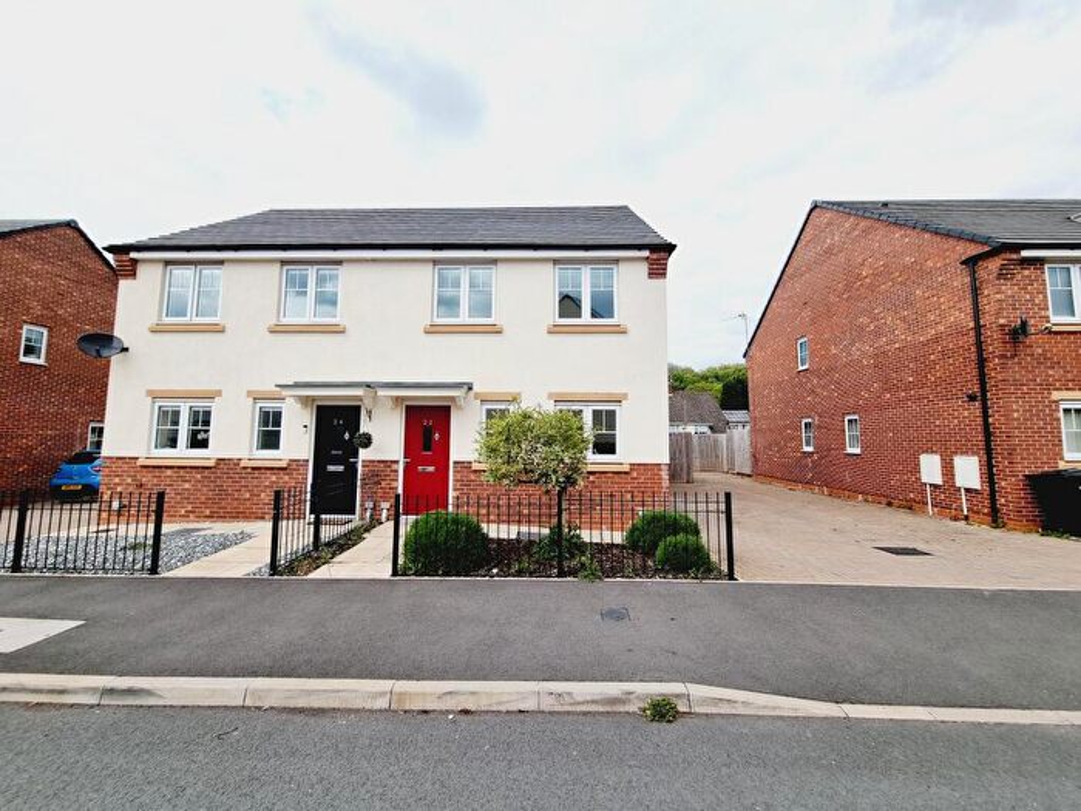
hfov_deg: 106.2
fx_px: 406
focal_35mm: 13
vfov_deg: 89.9
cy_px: 406
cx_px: 540
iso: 50
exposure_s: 1/1872
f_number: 2.2
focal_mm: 2.2
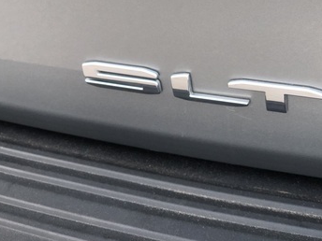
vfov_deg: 21.3
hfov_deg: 28.1
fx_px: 642
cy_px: 112
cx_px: 187
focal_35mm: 69
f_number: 2.4
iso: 80
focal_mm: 6
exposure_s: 1/60
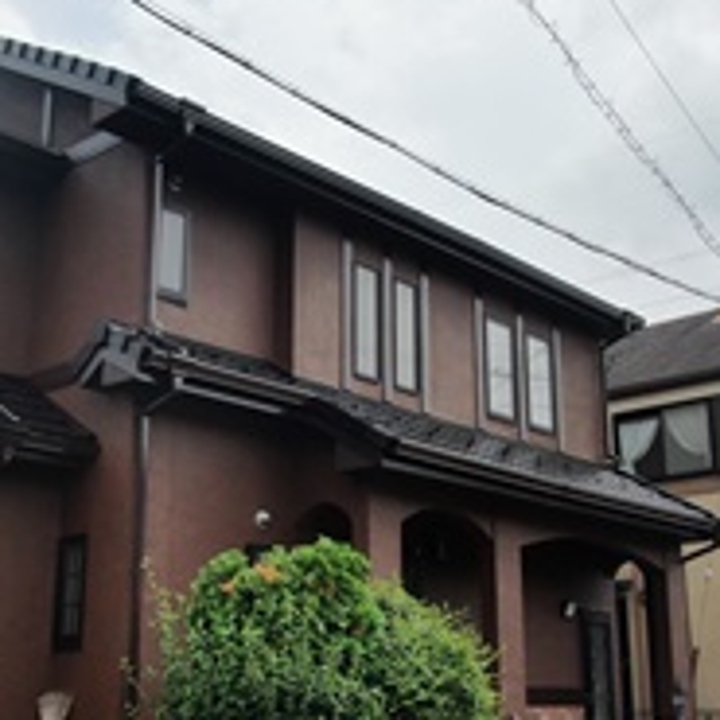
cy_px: 483
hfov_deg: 41.1
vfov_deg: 41.3
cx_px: 214
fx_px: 941
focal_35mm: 40
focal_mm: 4.39
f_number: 2.8
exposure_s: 1/2000
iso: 100
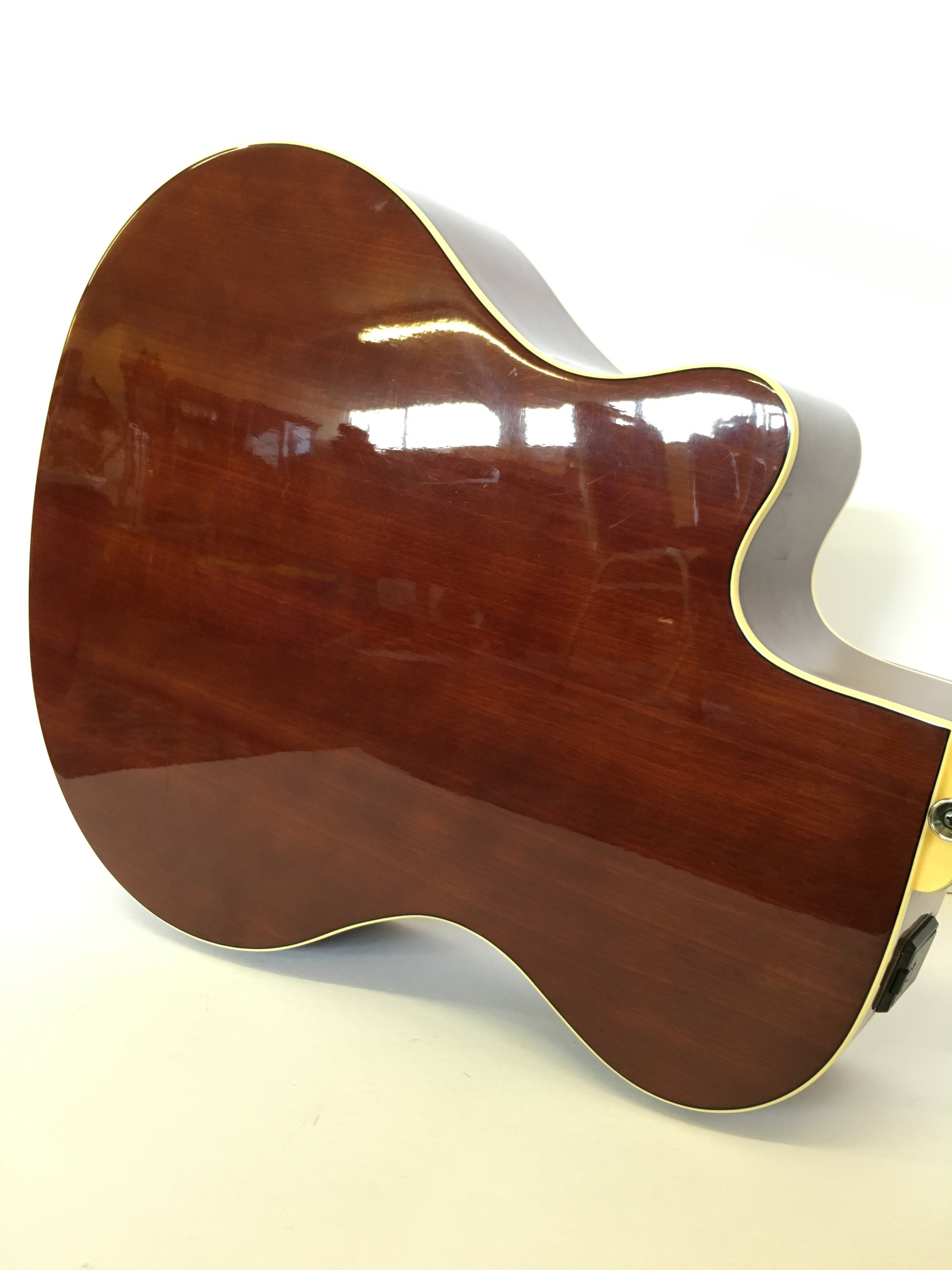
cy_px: 635
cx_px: 476
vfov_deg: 61.7
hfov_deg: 48.2
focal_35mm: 29
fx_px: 1063
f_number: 2.2
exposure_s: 1/33
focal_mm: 4.15
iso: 160
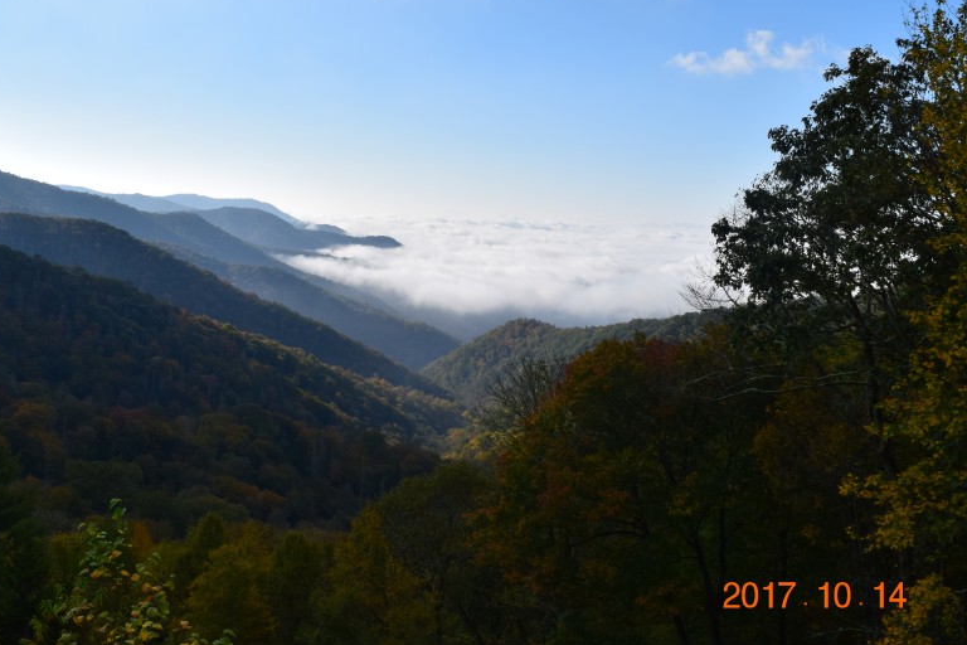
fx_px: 967
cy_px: 231
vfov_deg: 36.6
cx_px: 384
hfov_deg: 52.7
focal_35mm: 36
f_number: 11
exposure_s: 1/500
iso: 250
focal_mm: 18
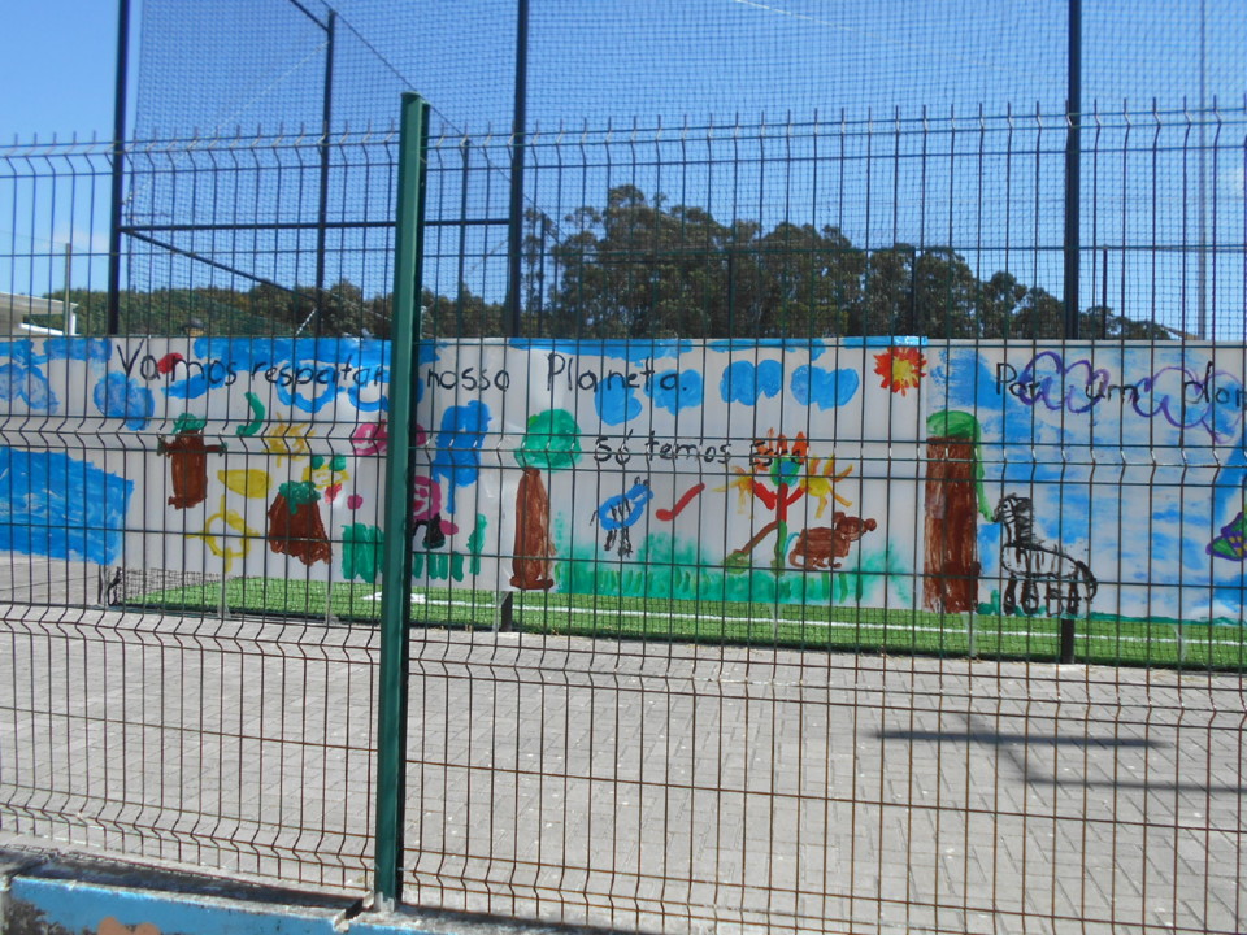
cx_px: 624
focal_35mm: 30
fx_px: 1081
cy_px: 468
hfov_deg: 60.0
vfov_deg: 46.8
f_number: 3.4
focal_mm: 5.1
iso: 80
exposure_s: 1/800
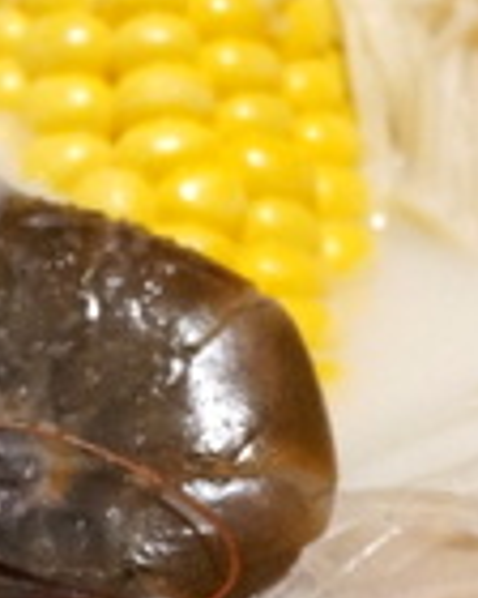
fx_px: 2723
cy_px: 391
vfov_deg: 12.5
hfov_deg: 9.9
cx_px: 521
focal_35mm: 154
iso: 3200
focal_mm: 24
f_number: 4.5
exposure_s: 1/50
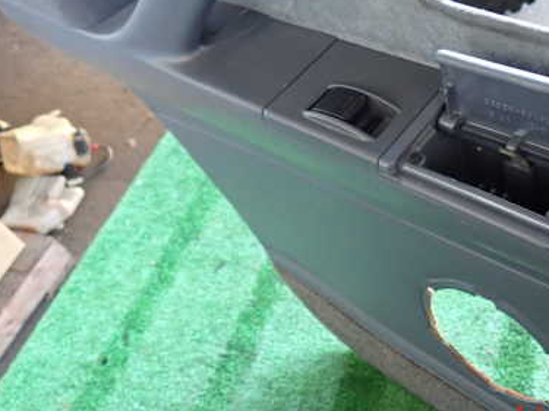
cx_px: 408
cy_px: 110
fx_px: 634
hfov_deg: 45.3
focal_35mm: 40
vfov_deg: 35.3
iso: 500
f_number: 2
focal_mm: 4.5
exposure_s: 1/30
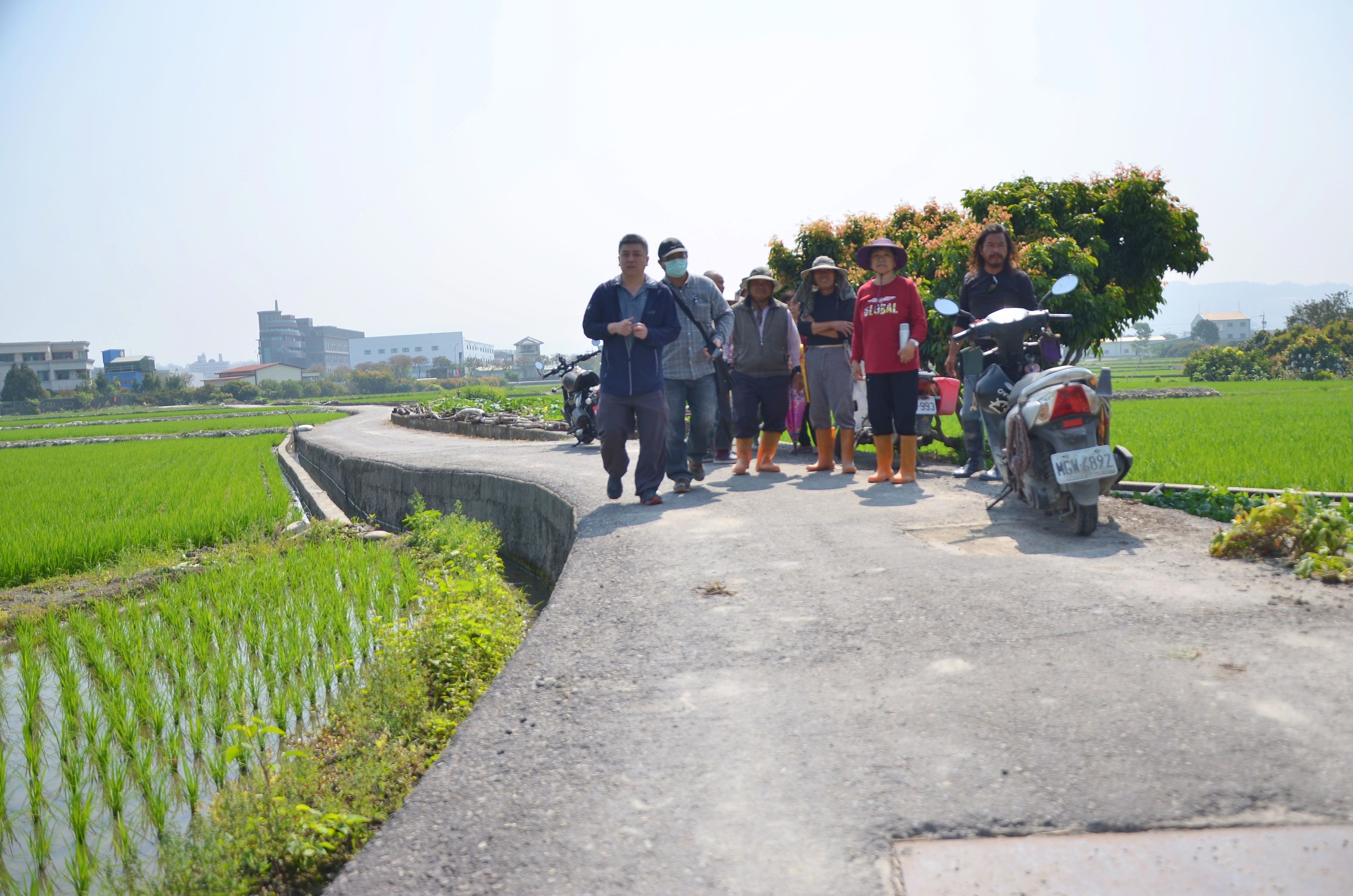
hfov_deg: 67.5
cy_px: 448
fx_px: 1013
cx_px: 676
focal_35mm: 27
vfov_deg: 47.7
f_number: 3.5
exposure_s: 1/1000
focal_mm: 18
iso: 100
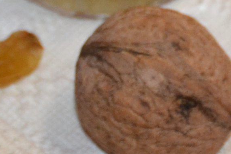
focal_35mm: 473
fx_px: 3035
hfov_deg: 4.4
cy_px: -298
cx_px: 94
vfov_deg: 2.9
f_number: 4.8
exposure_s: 1/60
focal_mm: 52
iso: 1600
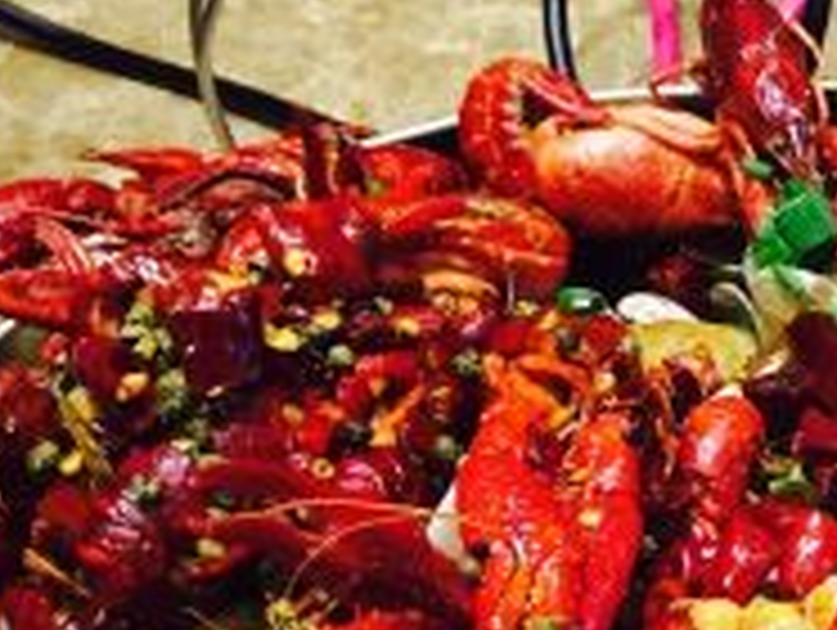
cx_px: 1300
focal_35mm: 109
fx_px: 2639
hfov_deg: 16.3
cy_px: 1064
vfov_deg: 12.6
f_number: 2.2
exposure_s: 1/33
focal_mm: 4.15
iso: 64
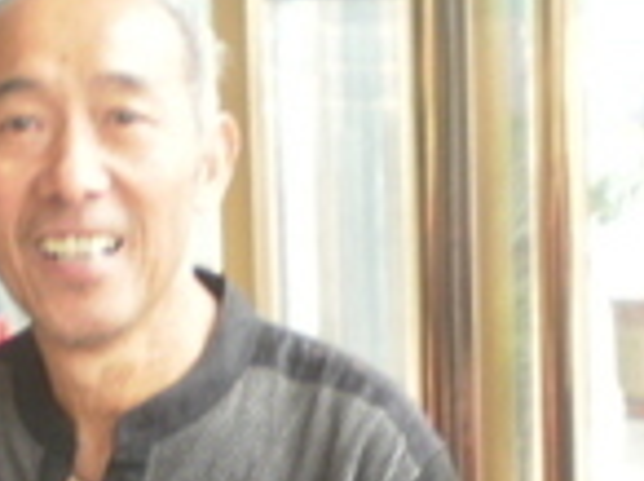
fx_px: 2749
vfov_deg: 9.8
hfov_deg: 13.3
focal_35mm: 148
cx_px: 163
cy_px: 609
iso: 125
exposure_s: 1/13
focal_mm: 6.3
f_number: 3.1
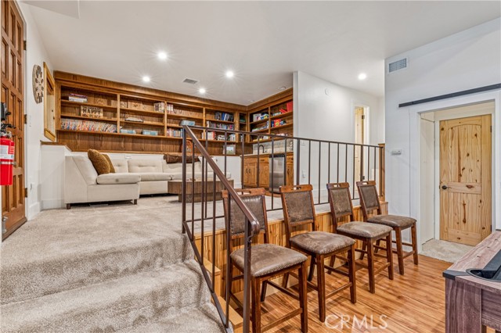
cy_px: 166
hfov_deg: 95.0
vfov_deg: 72.0
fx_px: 229
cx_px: 250
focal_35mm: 16
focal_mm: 16.5
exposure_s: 4
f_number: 13
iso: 100
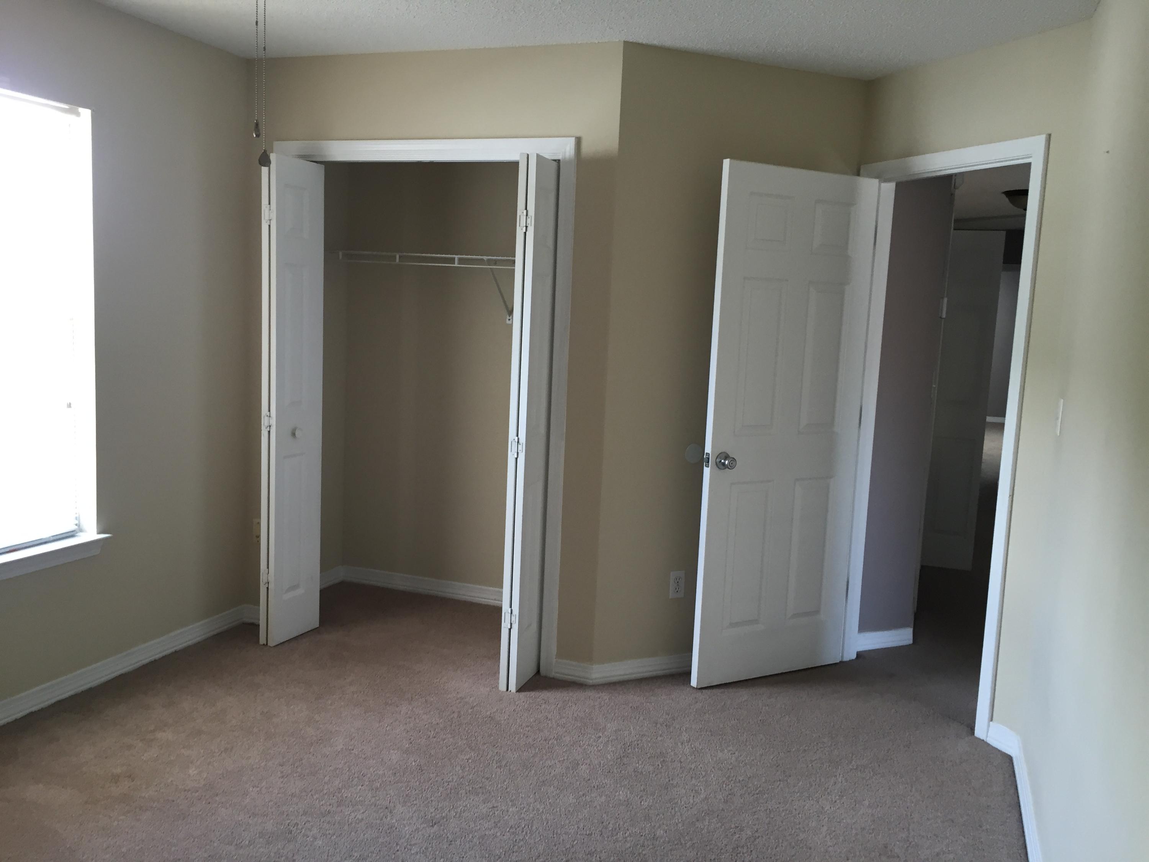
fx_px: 963
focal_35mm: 29
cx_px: 574
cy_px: 431
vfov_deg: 48.2
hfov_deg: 61.7
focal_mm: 4.15
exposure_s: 1/30
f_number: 2.2
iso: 64
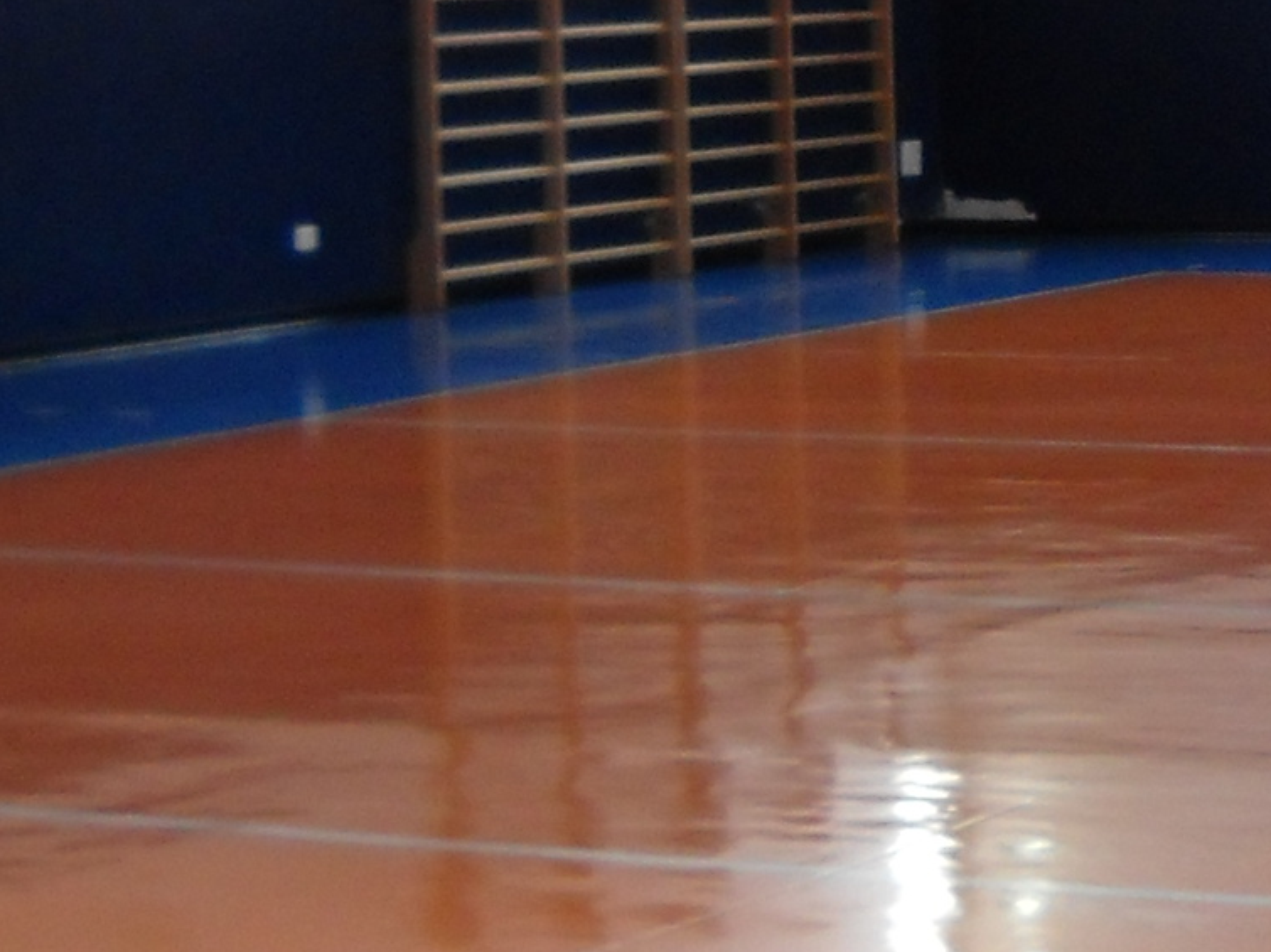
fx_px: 5175
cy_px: 59
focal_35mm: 141
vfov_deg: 10.4
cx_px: 1413
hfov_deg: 13.7
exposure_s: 1/60
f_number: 3.1
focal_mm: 6.72
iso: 175
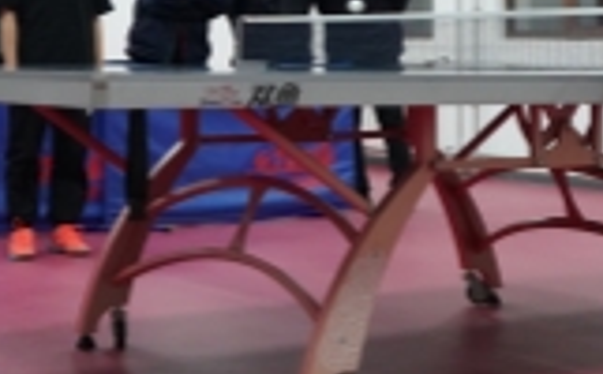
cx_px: 255
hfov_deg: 22.6
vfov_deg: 13.8
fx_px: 1509
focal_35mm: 92
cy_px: -65
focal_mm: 29
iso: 5000
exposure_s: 1/200
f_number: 4.5
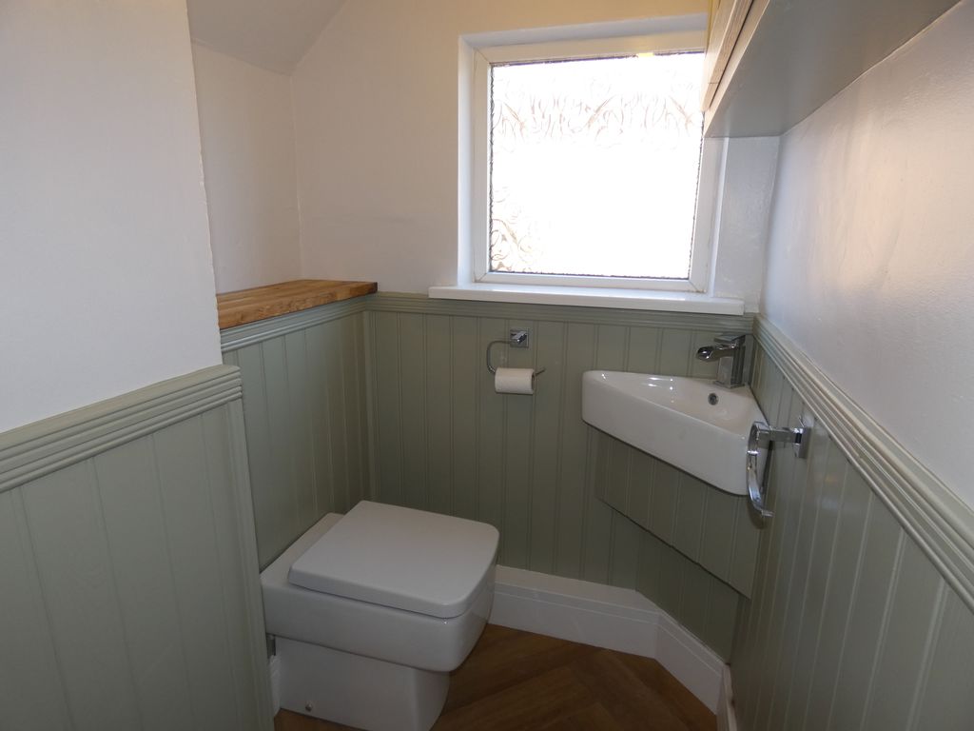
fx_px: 563
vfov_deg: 66.0
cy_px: 366
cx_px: 487
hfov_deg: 81.7
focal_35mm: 20
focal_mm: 3.6
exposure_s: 1/60
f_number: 2.8
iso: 100
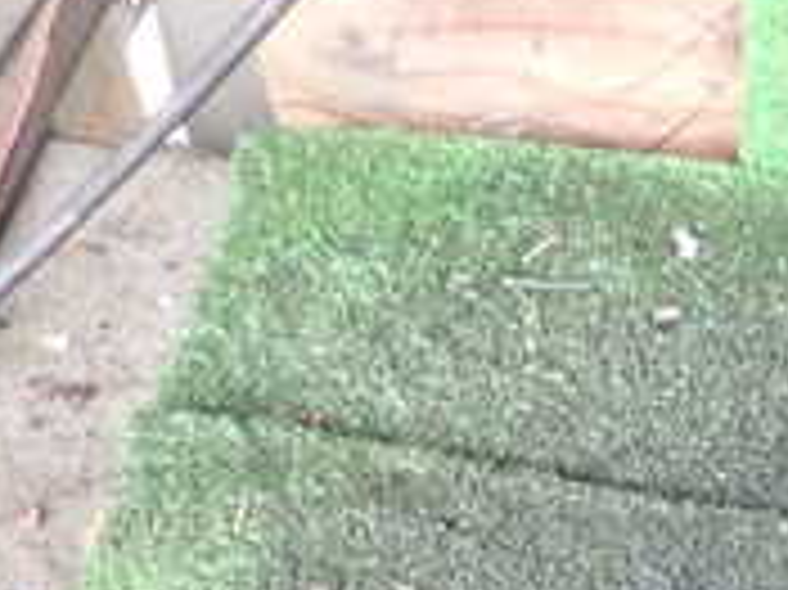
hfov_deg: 17.7
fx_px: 2343
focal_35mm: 103
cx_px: 1076
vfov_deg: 13.5
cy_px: 874
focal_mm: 5.4
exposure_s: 1/40
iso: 200
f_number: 2.3
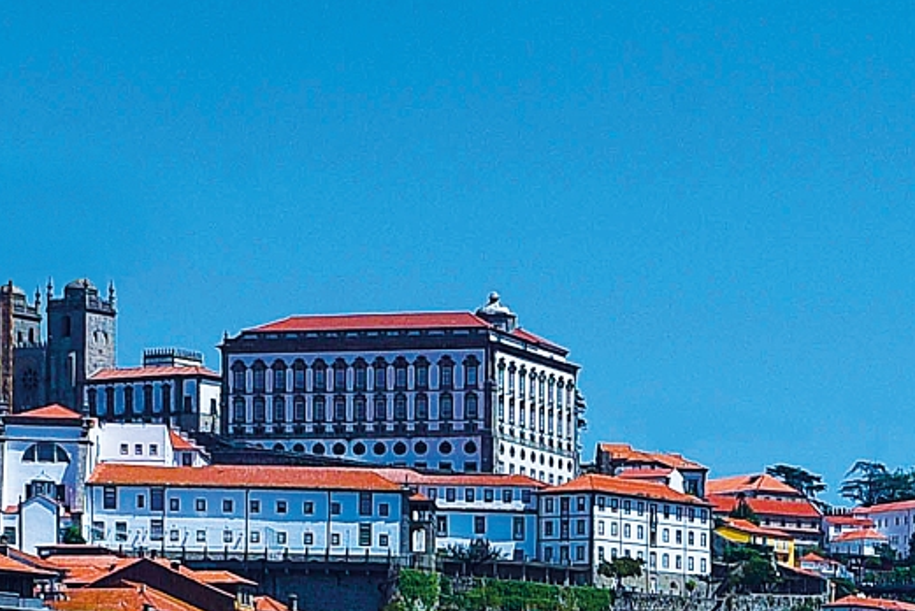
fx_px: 3789
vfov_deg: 8.8
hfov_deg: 13.4
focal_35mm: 149
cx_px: 1115
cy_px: 1182
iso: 100
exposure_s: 1/250
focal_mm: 24
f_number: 13
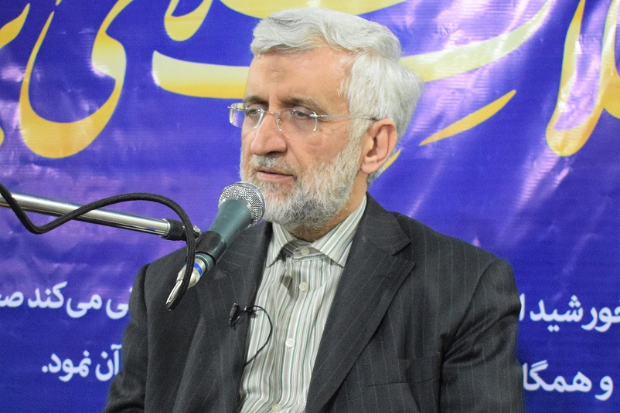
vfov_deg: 35.5
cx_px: 310
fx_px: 646
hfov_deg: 51.3
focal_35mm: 38
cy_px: 206
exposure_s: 1/60
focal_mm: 25
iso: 5000
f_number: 4
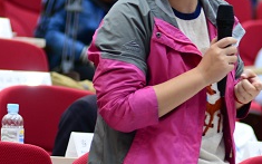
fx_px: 2600
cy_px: 33
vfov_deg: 3.6
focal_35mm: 364
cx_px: 204
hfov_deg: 5.8
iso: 640
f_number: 3.2
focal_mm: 120
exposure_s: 1/60
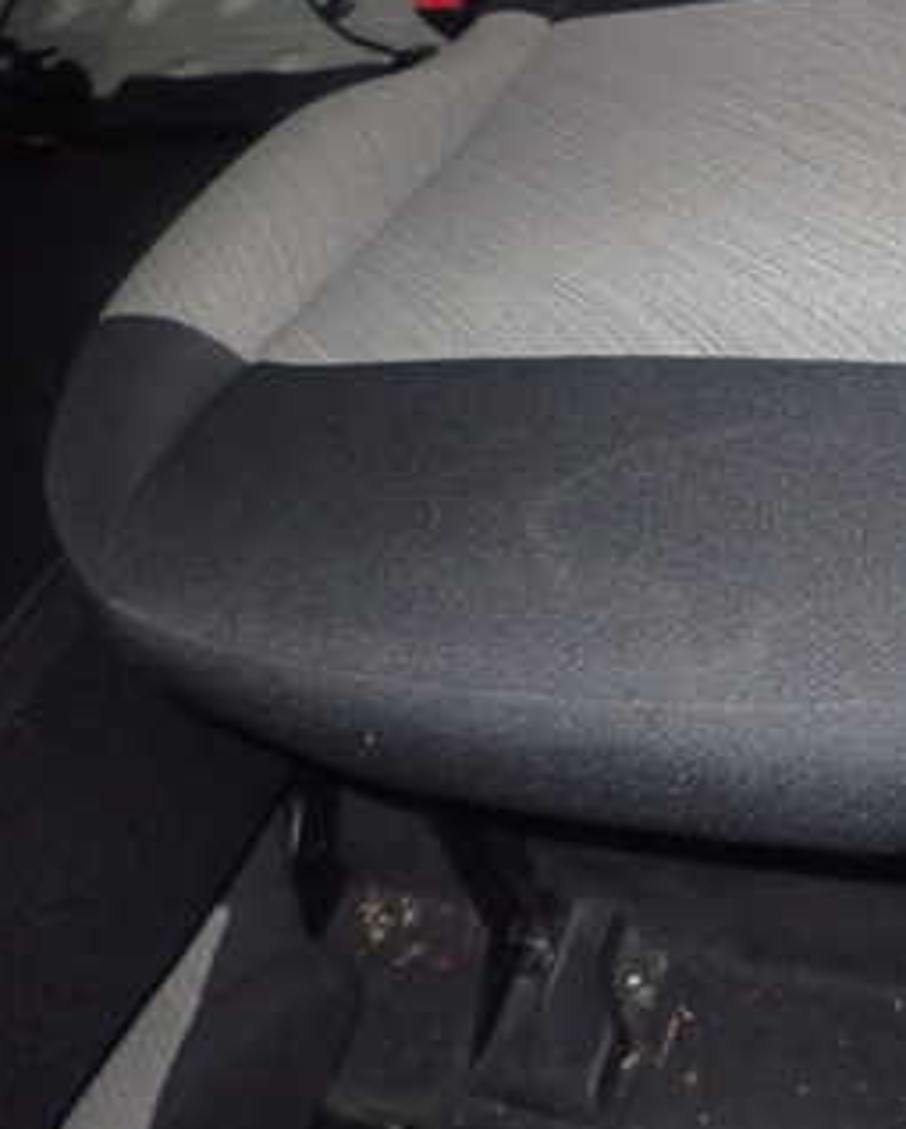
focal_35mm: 46
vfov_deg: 40.2
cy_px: 476
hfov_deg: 31.6
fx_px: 1540
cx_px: 767
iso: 800
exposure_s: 1/30
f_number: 5.6
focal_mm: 4.5
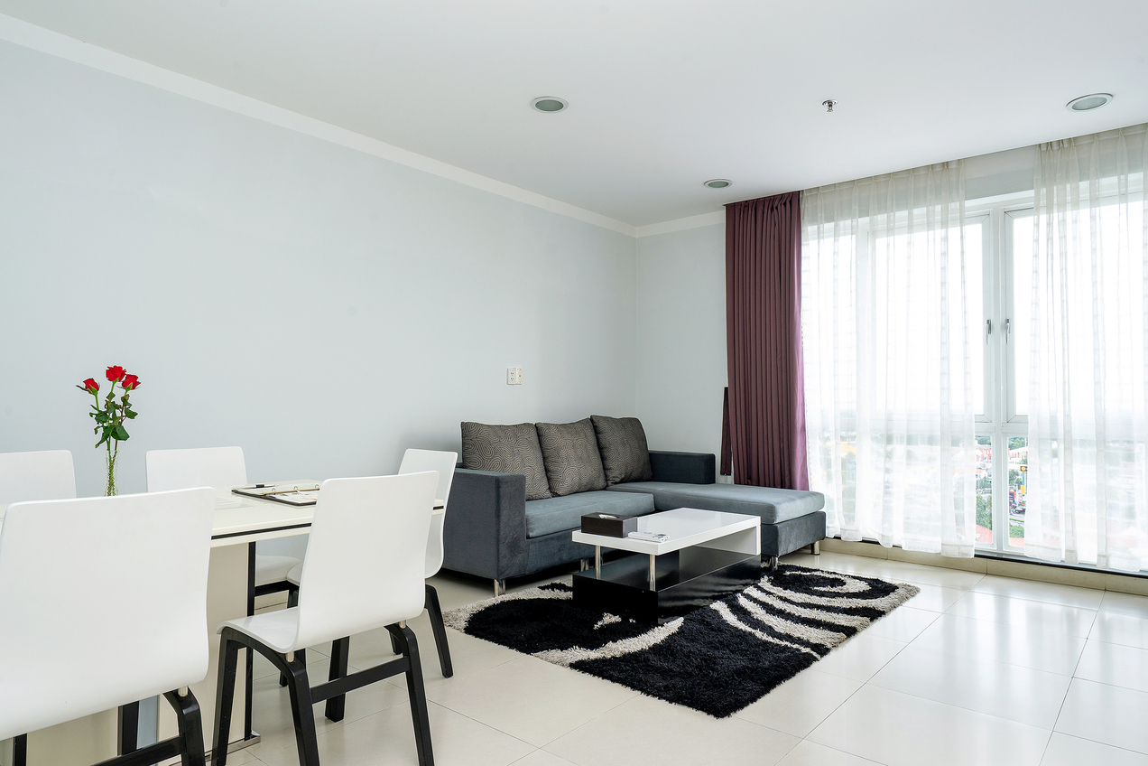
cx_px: 574
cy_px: 383
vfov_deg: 59.5
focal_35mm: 21
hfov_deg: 81.2
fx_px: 670
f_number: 10
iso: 200
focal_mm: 21
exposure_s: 1/13
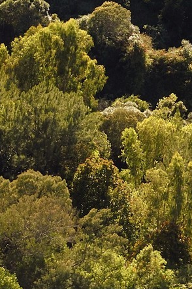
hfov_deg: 5.0
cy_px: -219
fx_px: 2179
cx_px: 350
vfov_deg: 7.4
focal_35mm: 272
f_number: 8
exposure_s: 1/250
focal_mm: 50
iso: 200
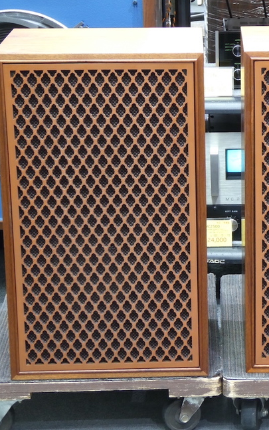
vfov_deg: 18.9
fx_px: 1290
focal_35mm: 110
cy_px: 227
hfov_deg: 11.9
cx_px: 215
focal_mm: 12.5
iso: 200
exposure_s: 1/1.3
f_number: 4.5
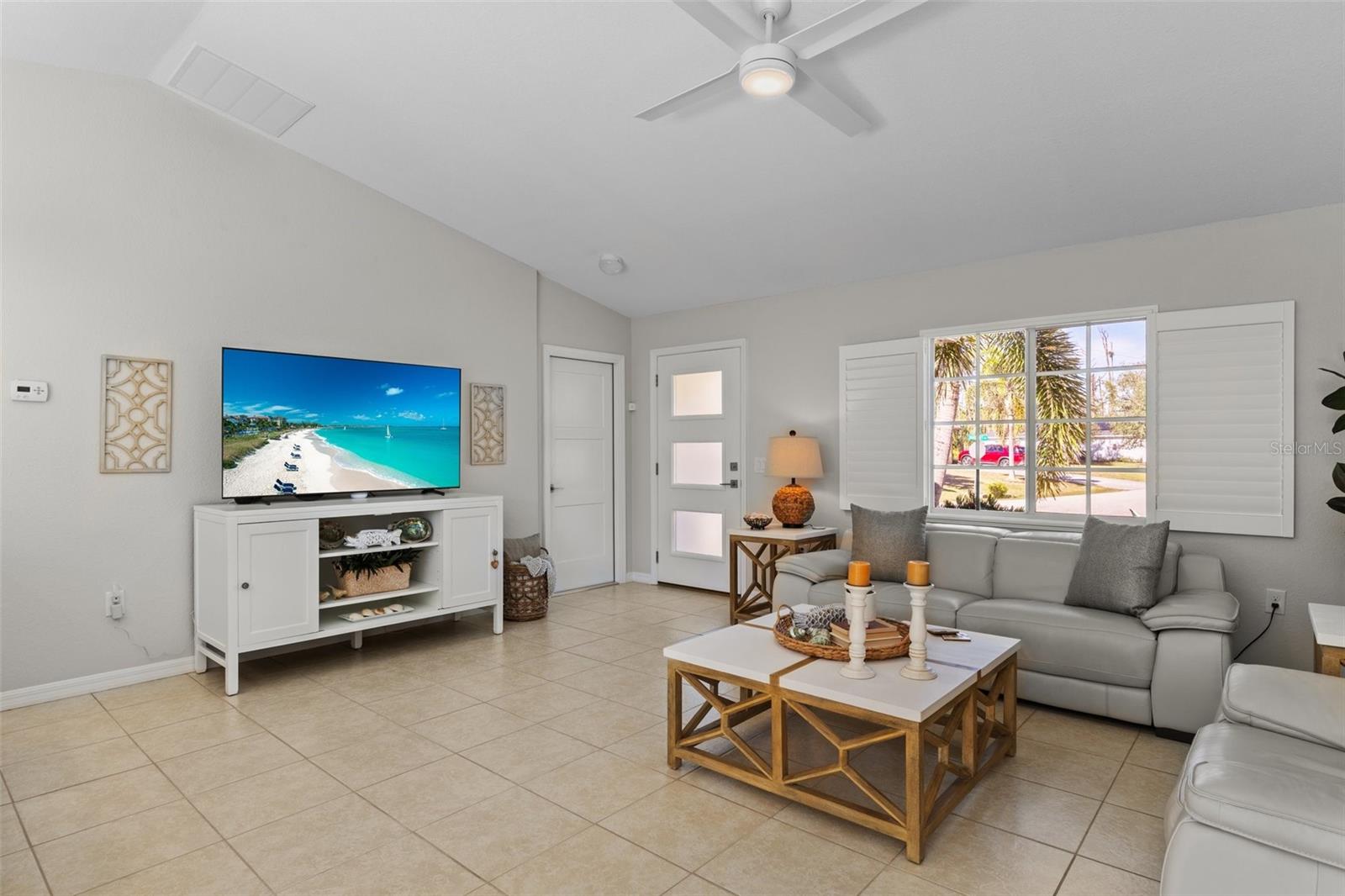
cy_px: 448
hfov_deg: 87.2
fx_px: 706
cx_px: 672
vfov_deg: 64.8
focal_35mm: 19
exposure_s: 1/3
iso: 100
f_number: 9
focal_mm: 12.6
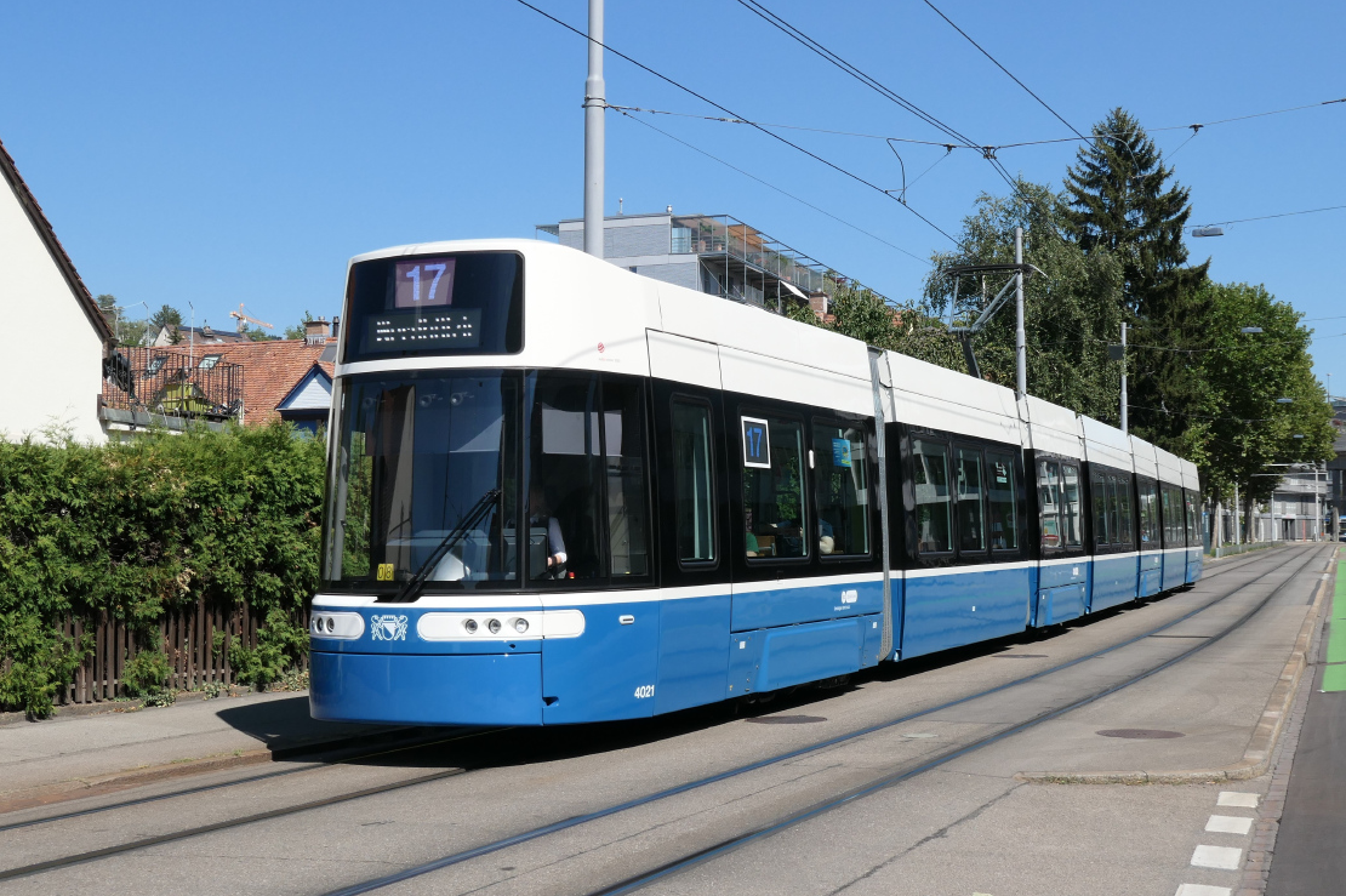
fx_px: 1532
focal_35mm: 41
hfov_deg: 47.4
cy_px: 401
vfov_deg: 32.6
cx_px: 680
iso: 200
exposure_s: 1/1000
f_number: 5.6
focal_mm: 12.8
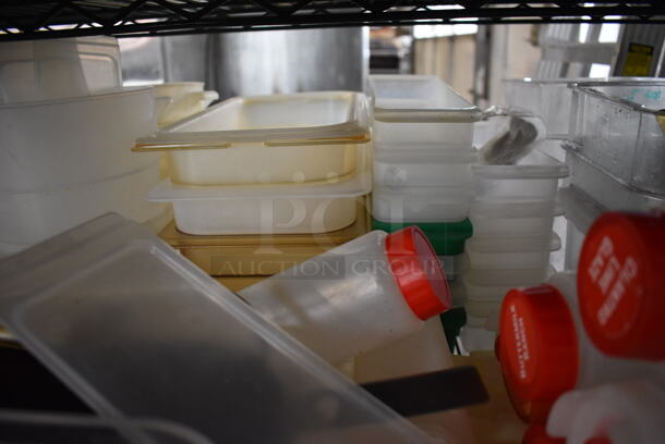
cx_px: 332
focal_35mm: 27
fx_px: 499
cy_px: 222
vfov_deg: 48.0
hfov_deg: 67.3
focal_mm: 18
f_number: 3.5
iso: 1800
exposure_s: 1/125
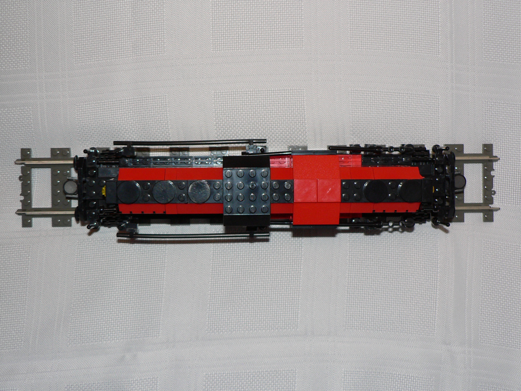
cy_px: 196
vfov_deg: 28.6
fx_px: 768
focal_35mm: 51
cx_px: 260
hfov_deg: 37.5
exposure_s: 1/60
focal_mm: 8.7
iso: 100
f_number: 2.8
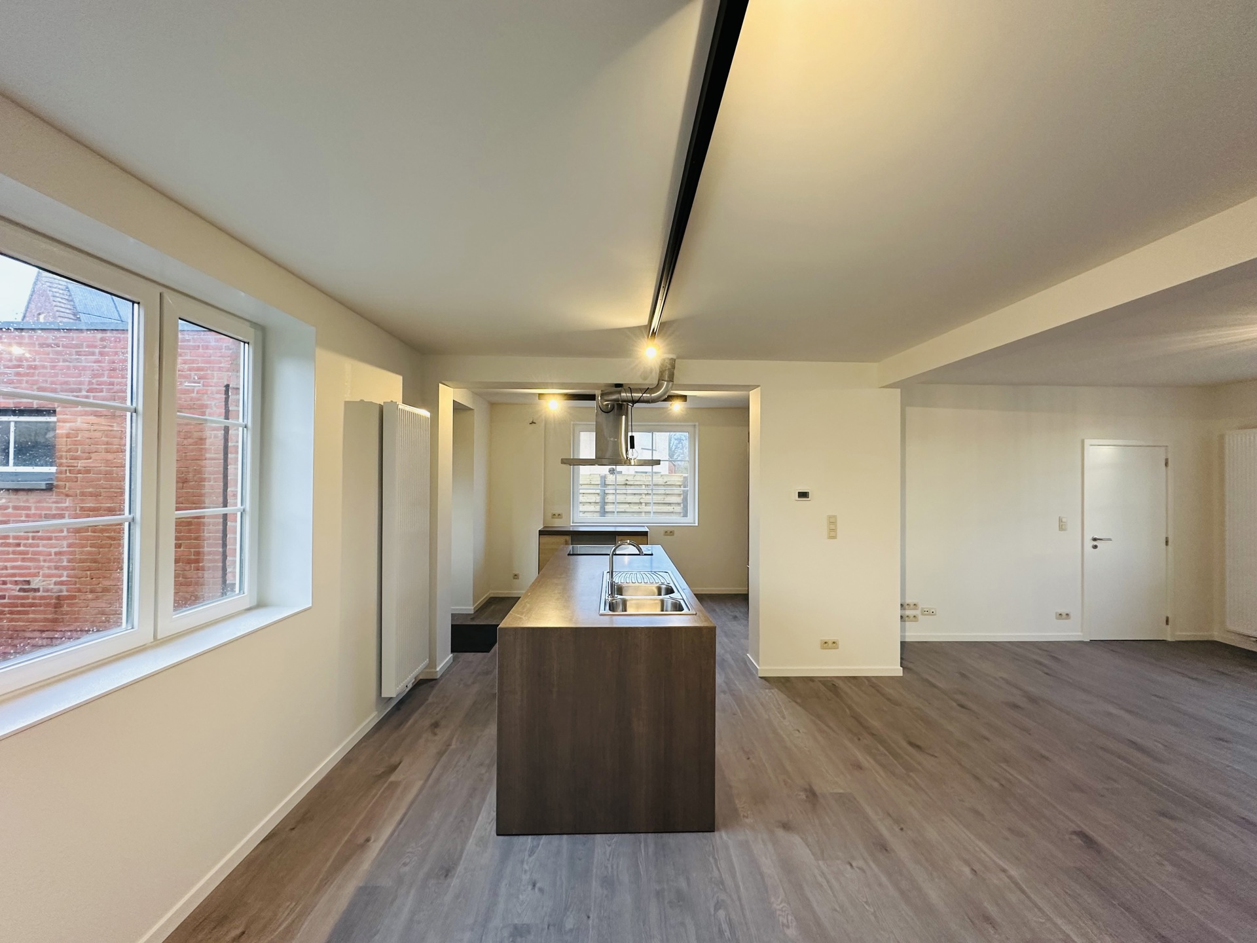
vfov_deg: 85.7
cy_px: 472
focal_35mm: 14
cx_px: 628
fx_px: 508
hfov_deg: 102.1
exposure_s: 1/50
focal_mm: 2.22
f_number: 2.2
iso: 160
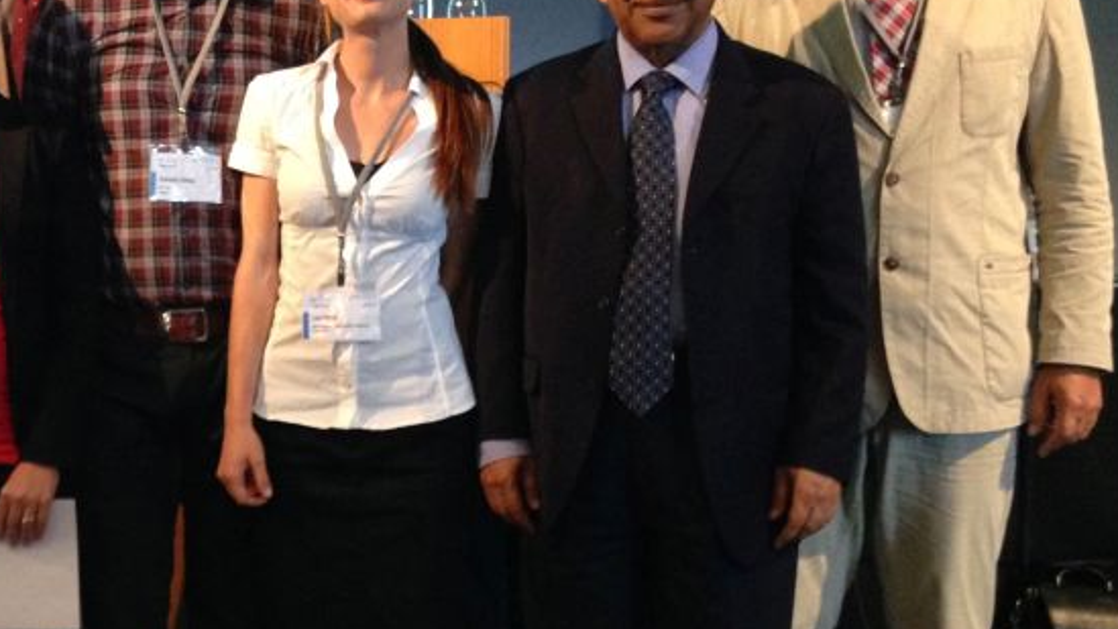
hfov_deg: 30.4
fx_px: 1986
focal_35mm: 67
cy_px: 393
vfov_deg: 18.0
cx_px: 169
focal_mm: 4.12
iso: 320
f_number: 2.4
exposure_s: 1/20
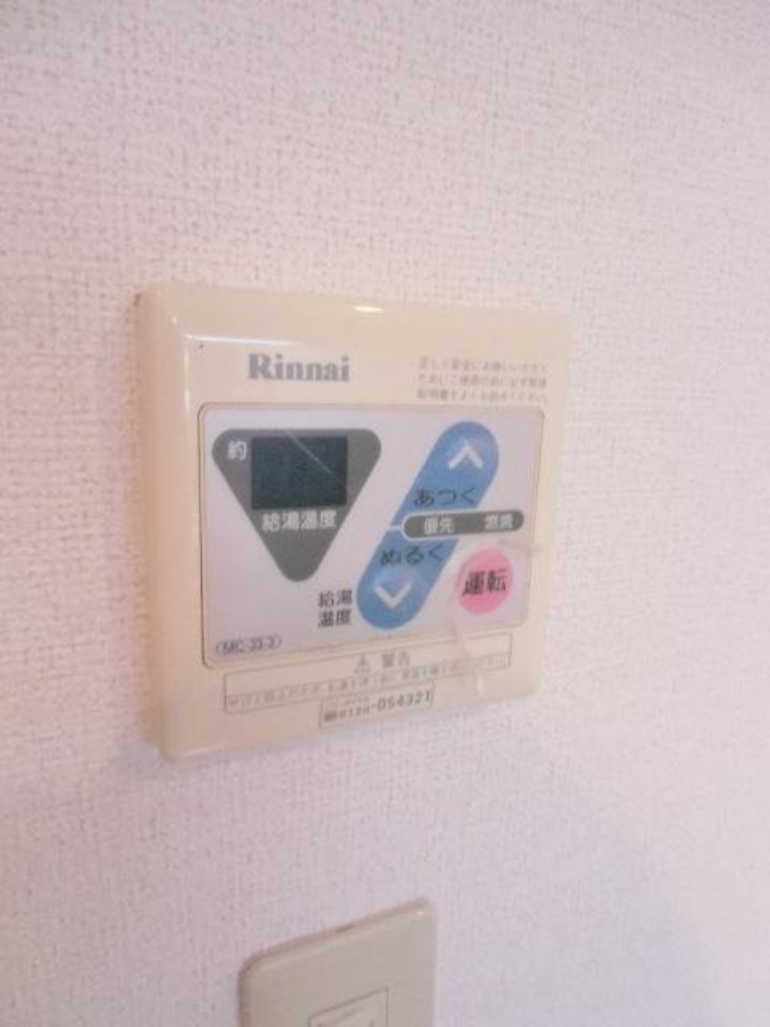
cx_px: 385
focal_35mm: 24
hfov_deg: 56.8
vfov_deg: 71.6
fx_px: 712
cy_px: 514
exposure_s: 1/30
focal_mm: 4.24
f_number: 3
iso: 800
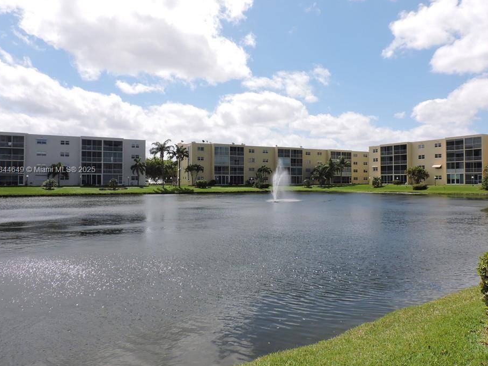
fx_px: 381
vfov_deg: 51.3
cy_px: 170
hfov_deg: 65.3
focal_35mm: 27
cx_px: 258
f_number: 3.7
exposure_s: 1/2500
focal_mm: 4.3
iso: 200
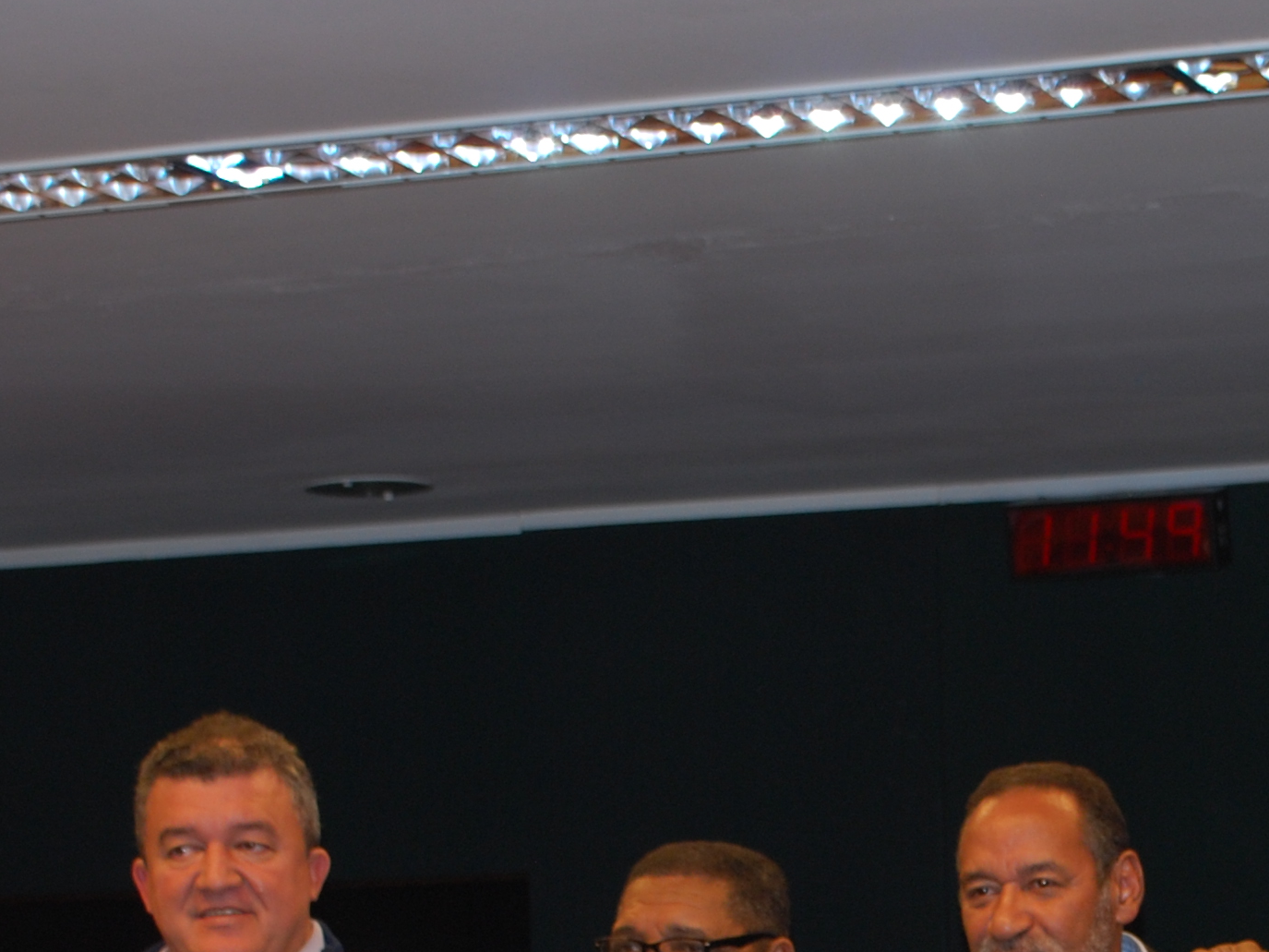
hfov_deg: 16.0
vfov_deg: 11.9
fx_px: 4472
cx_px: 1106
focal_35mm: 122
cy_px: 1163
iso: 220
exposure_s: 1/60
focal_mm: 30
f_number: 4.8
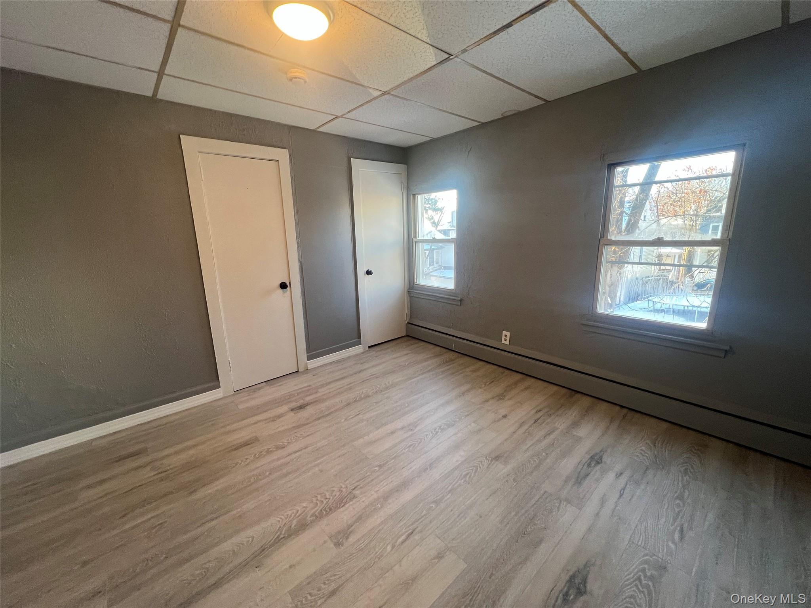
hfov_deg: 106.2
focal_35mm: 13
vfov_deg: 89.9
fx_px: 305
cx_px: 406
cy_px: 304
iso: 125
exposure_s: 1/60
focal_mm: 1.57
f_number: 1.8
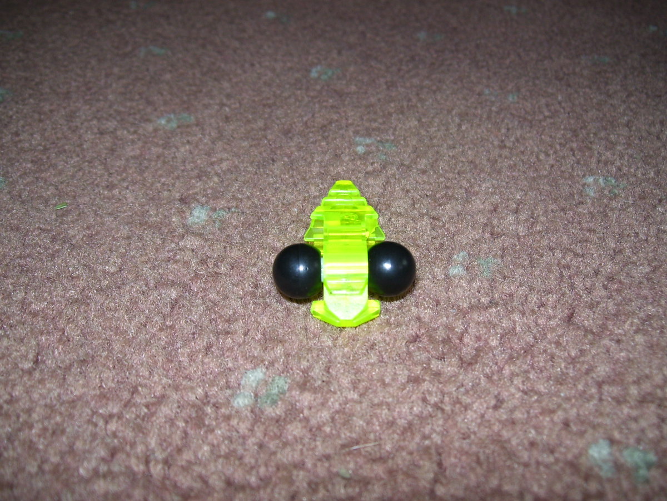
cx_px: 334
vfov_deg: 39.7
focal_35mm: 36
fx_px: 694
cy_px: 250
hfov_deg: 51.4
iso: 80
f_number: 2.7
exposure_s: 1/60
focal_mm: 6
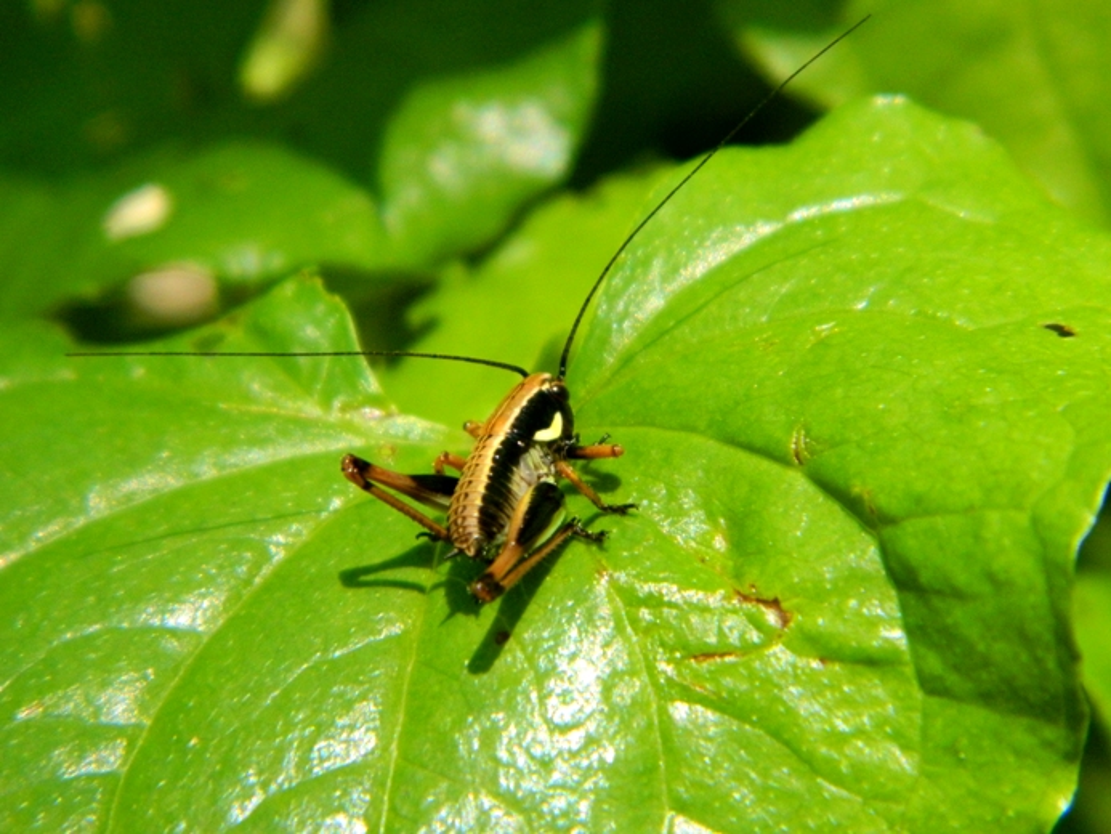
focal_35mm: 129
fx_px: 4141
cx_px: 556
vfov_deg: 11.5
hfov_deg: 15.3
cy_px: 417
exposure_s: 1/400
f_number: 4.7
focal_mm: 23.2
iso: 320
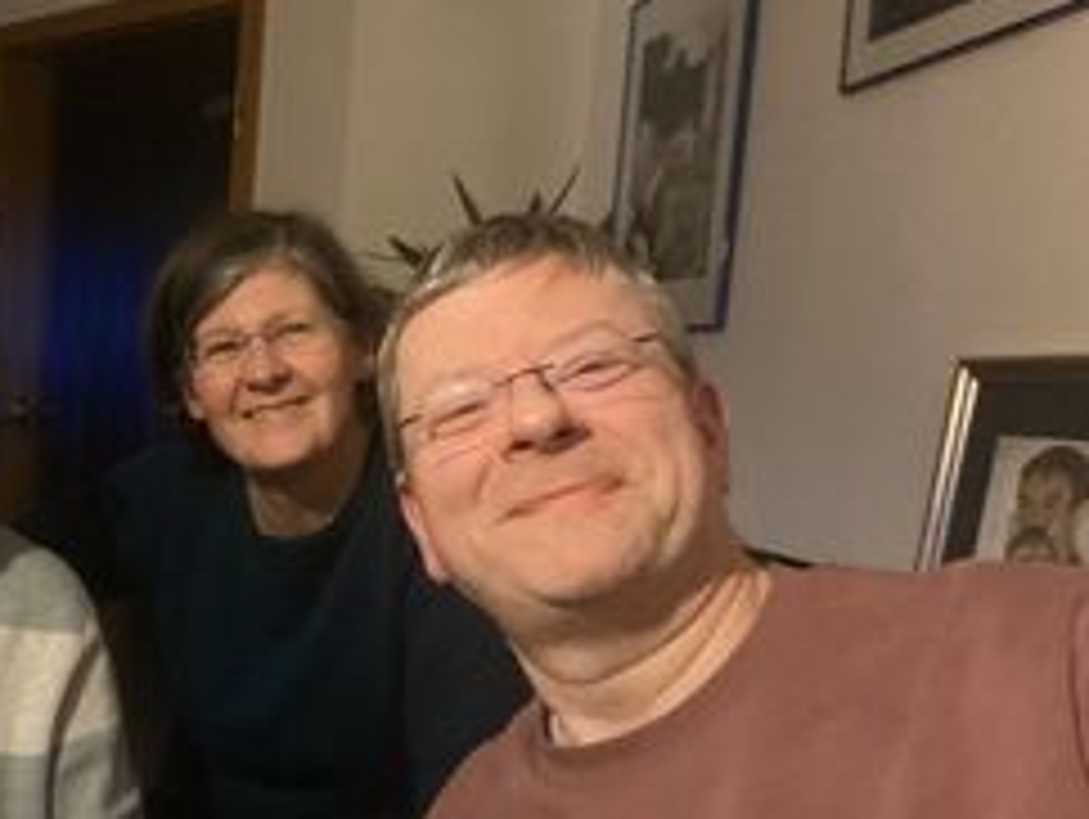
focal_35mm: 38
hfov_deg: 47.0
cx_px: 261
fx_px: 1197
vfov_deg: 37.6
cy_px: 490
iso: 800
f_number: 2.2
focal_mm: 2.71
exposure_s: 1/17
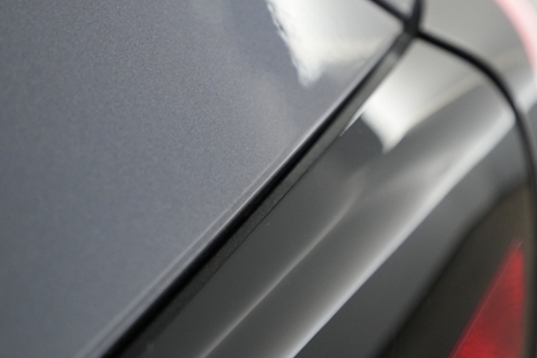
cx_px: 212
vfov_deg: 29.3
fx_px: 671
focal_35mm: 45
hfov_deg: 43.4
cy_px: 80
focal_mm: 28
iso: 2500
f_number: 4.5
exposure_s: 1/100
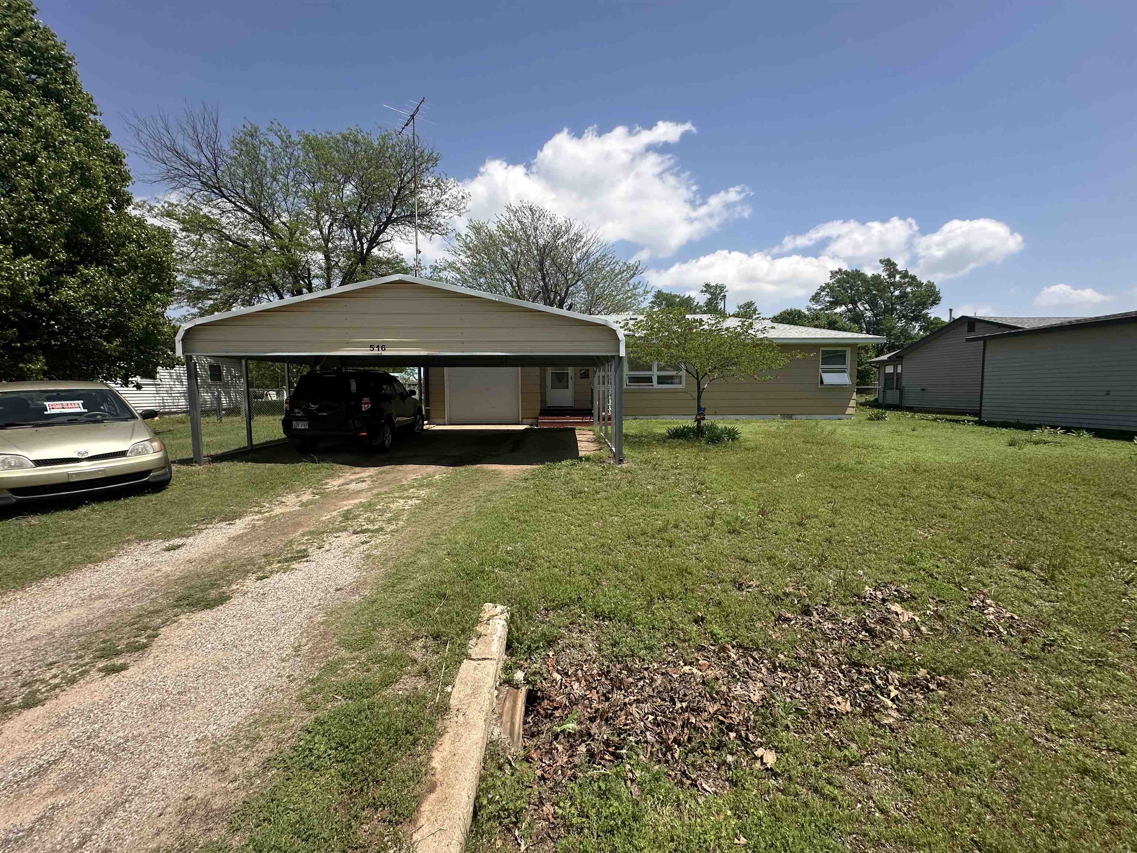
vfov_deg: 85.7
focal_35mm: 14
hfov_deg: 102.1
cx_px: 568
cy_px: 426
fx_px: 460
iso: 50
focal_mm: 2.22
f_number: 2.2
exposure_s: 1/3731
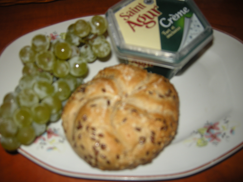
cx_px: 122
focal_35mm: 35
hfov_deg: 52.6
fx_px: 246
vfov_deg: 40.7
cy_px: 91
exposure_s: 1/60
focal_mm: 7.5
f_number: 2.7
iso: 64
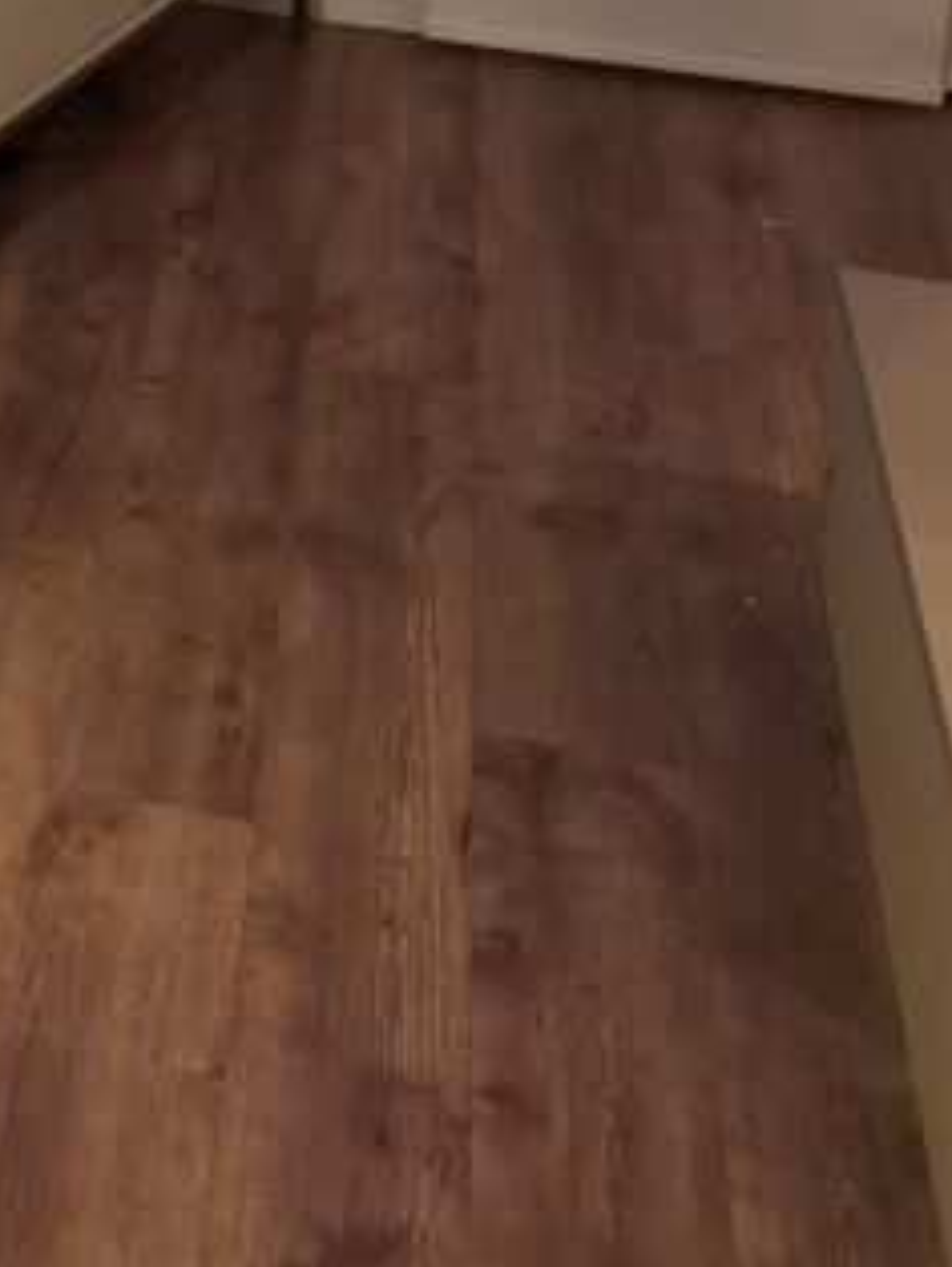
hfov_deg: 17.6
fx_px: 2746
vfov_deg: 22.3
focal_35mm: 75
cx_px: -496
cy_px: -533
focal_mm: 5.54
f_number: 1.8
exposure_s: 1/33
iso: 250
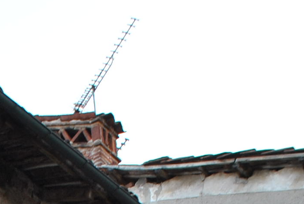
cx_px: -37
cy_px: 561
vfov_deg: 8.2
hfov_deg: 13.5
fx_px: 1260
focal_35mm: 149
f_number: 5
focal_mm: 18
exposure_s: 1/100
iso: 200
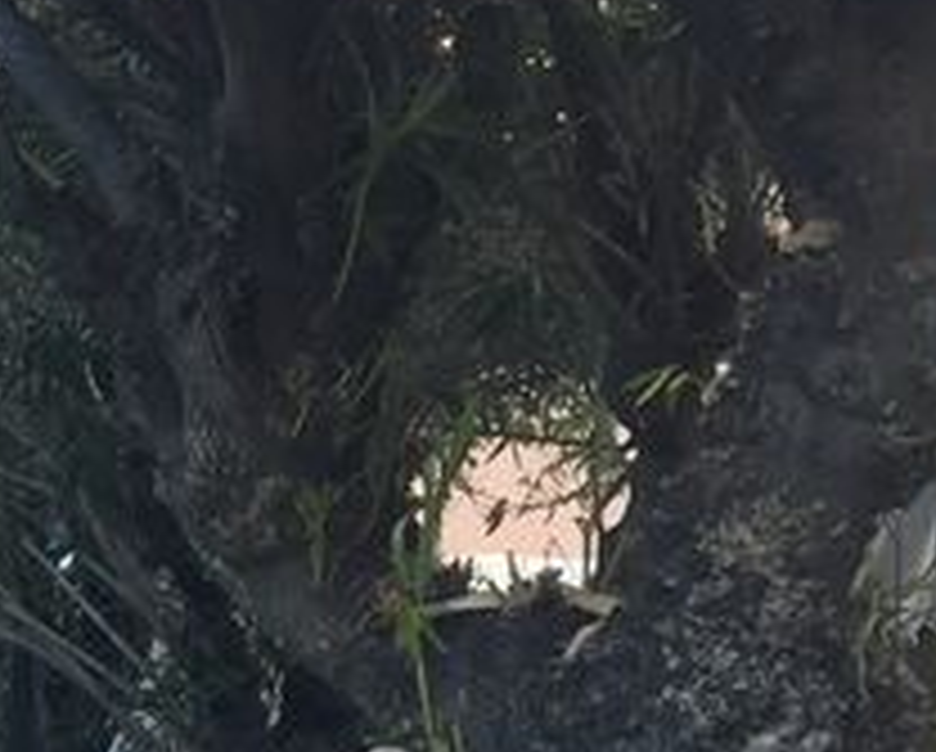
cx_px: -729
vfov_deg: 10.9
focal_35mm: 136
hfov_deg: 12.9
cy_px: 1189
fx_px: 3773
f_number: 2.2
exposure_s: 1/100
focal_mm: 4.15
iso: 40
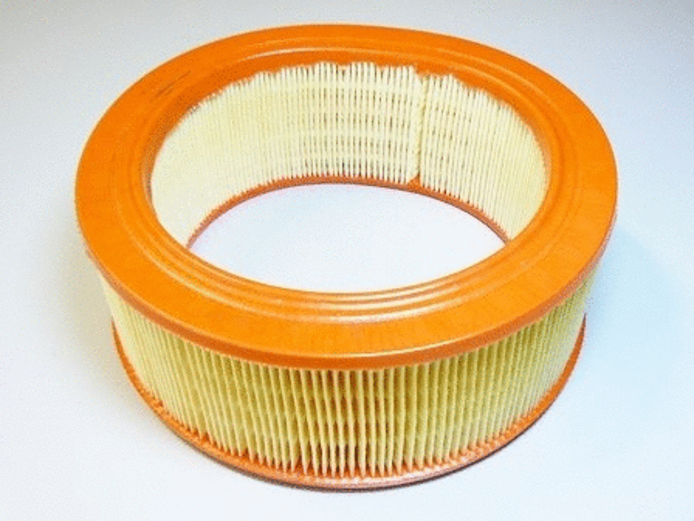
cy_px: 260
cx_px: 347
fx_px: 722
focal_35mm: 36
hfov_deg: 51.4
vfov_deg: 39.7
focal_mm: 6
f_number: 2.8
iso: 80
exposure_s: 1/50
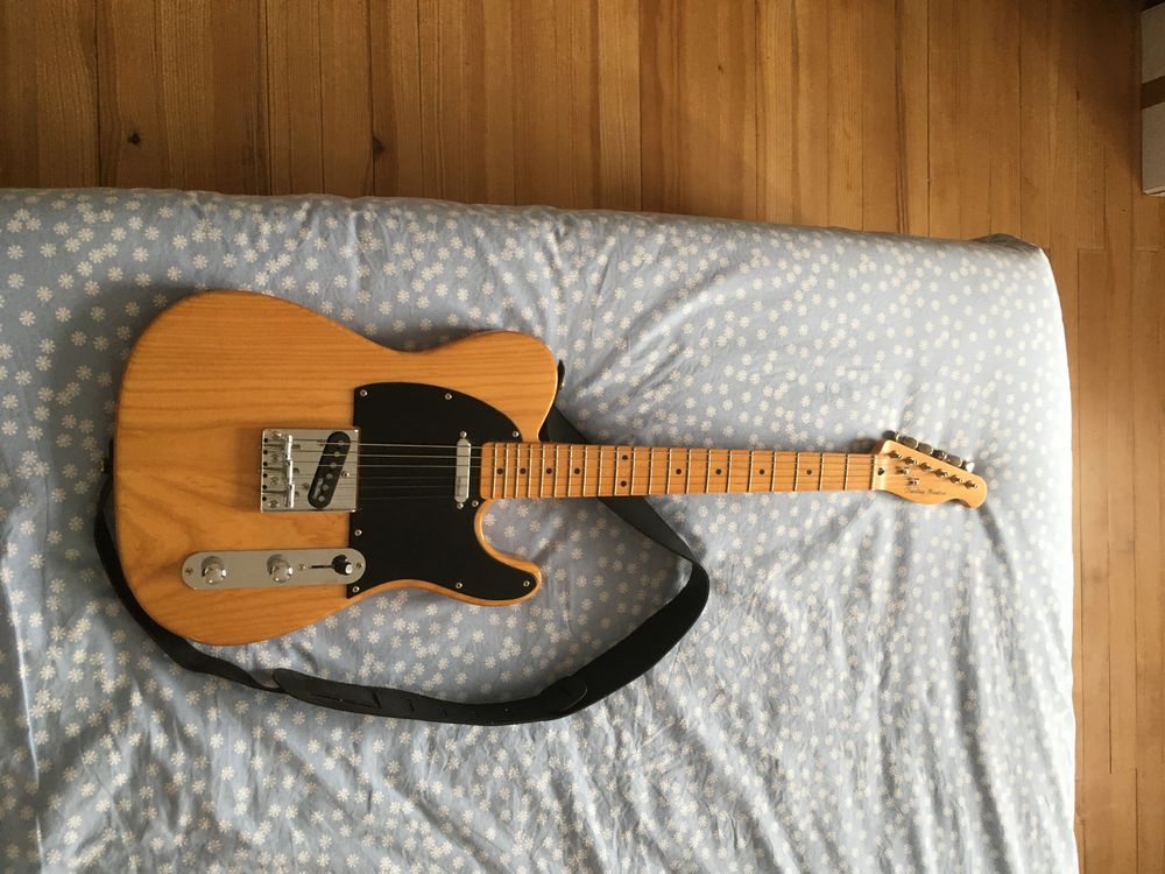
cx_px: 582
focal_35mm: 29
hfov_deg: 61.7
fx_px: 976
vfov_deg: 48.2
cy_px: 437
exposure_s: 1/33
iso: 50
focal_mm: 4.15
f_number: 2.2
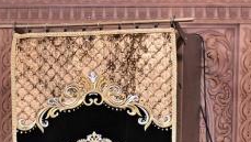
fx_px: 1125
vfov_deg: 7.1
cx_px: 135
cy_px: 188
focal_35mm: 169
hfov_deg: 12.7
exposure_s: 1/160
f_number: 4
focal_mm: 24
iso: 500
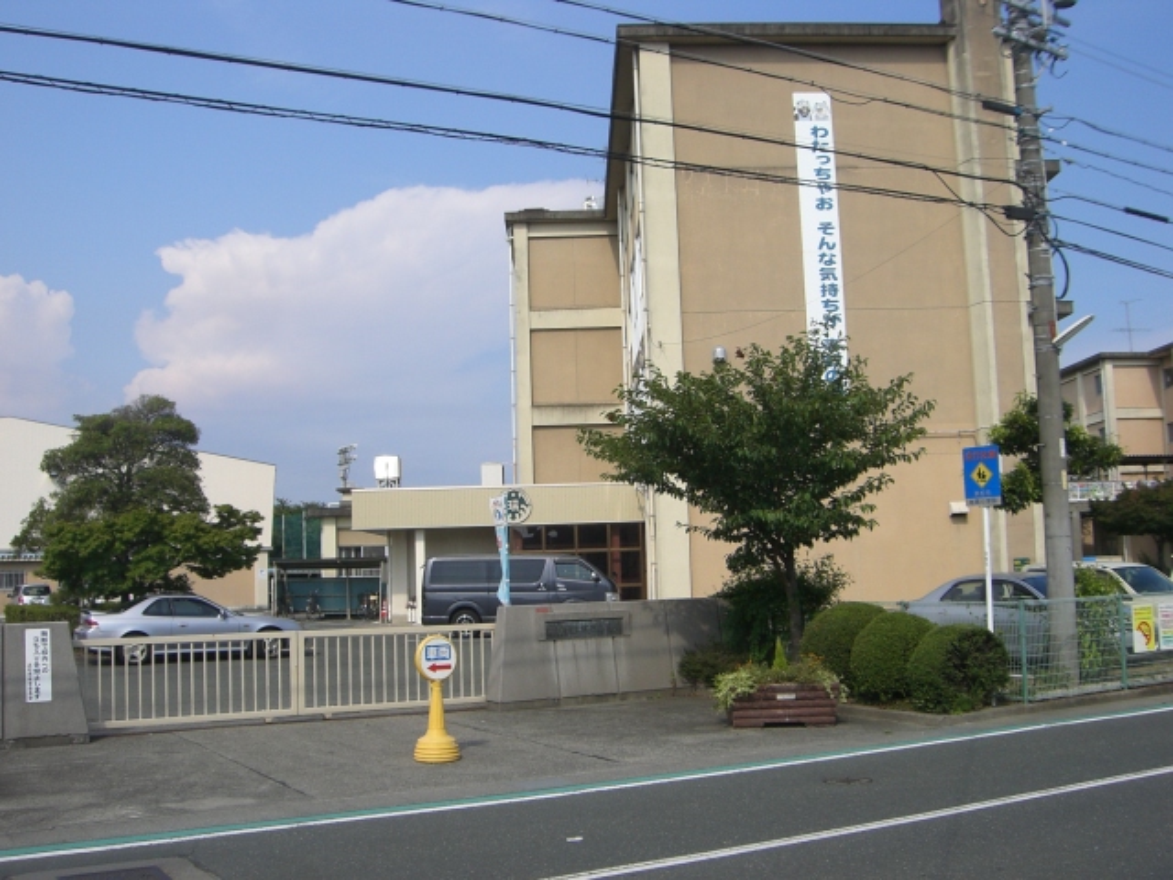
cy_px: 440
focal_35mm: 38
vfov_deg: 37.7
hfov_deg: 49.0
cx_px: 586
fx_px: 1288
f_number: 4.3
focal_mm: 6.2
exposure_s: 1/640
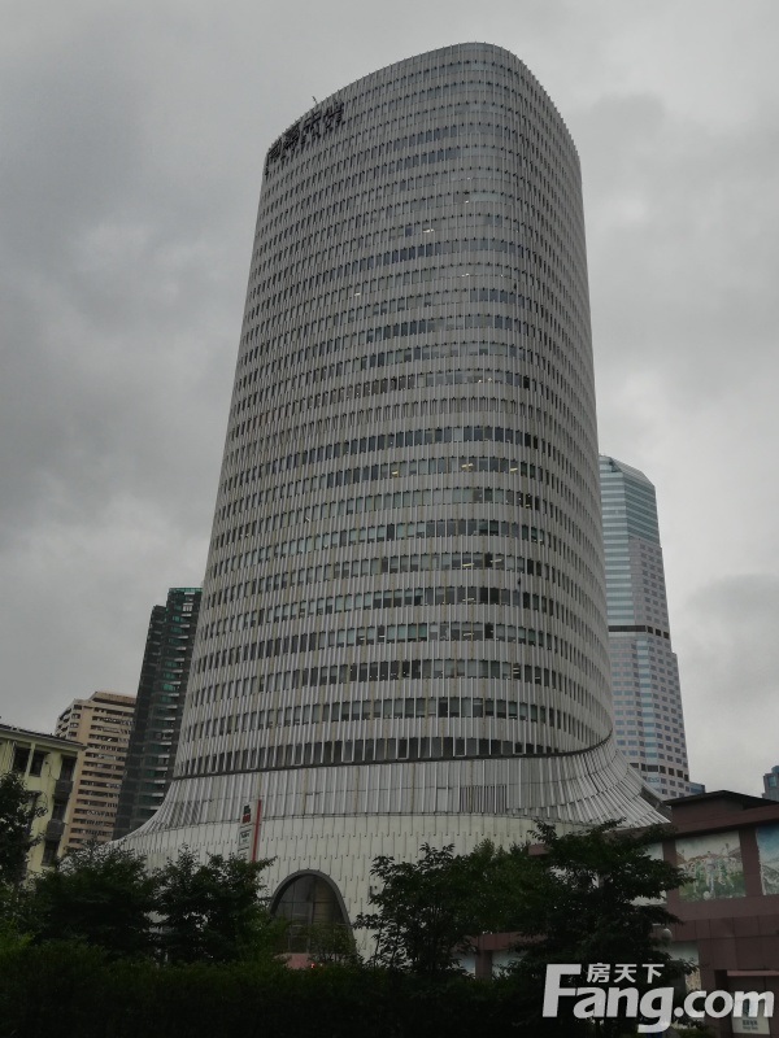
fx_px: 960
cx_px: 390
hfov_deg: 44.2
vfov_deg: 56.8
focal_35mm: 32
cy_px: 519
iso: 64
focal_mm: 3.81
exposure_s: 1/100
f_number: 2.2
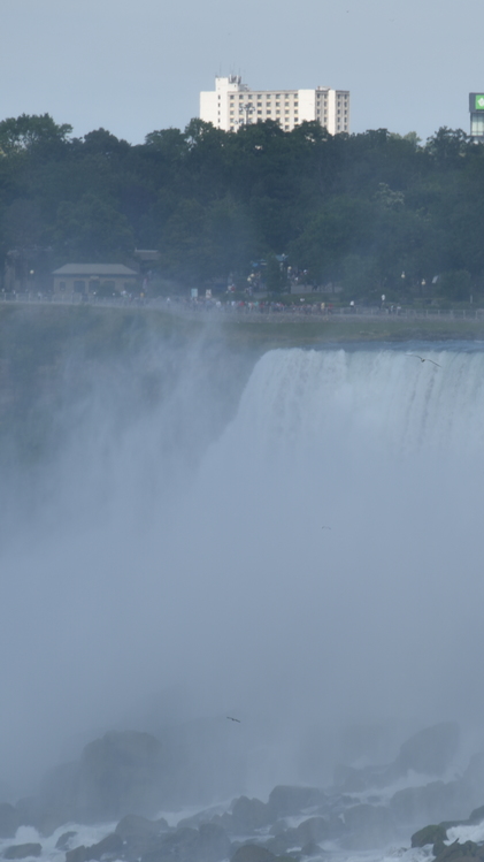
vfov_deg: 6.0
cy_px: 417
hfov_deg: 3.4
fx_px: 8173
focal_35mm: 358
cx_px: 432
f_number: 7.1
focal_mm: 200
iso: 100
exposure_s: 1/400
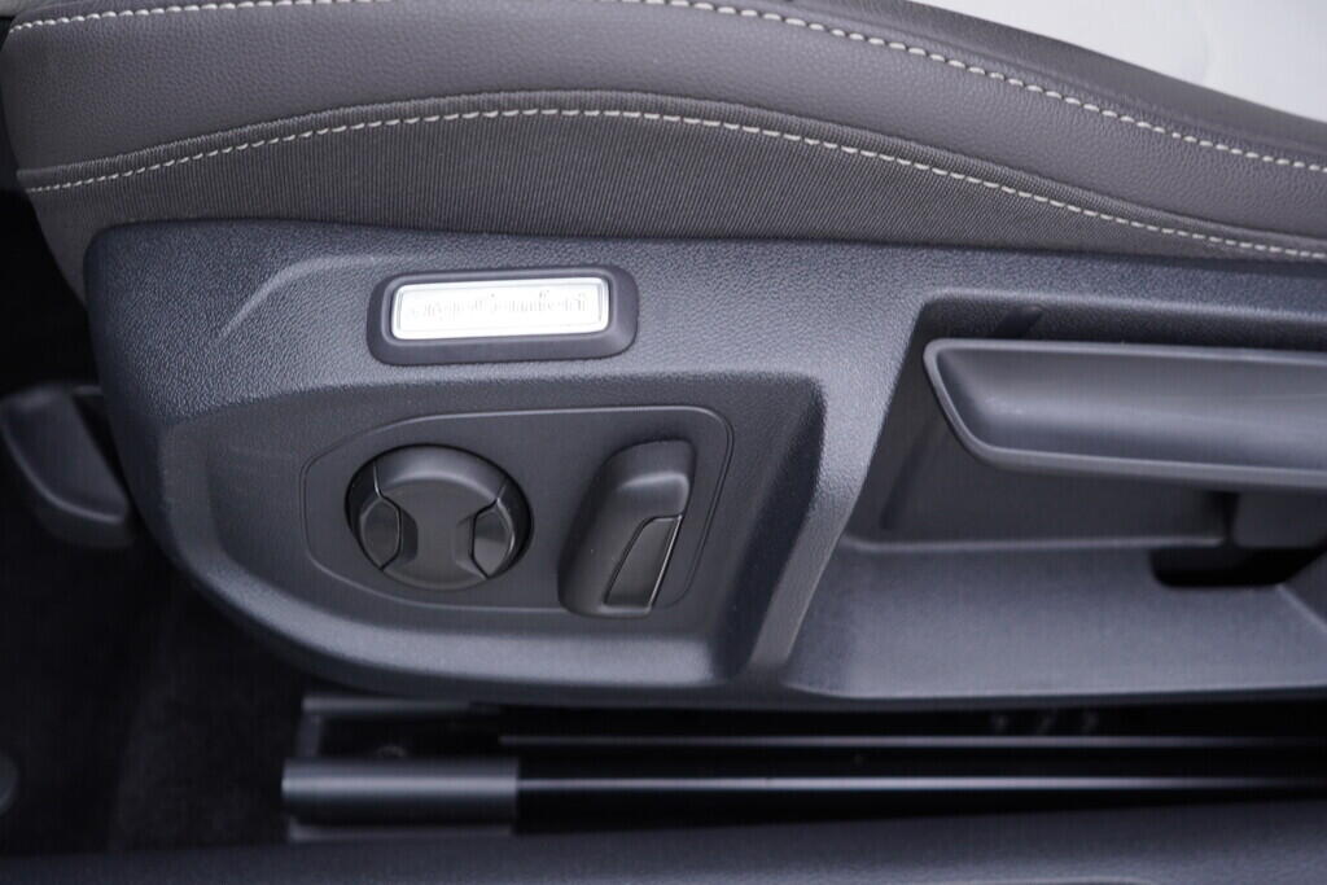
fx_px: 1327
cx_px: 664
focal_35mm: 36
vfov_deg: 36.9
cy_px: 442
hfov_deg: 53.1
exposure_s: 1/40
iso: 160
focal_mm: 24
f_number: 2.8
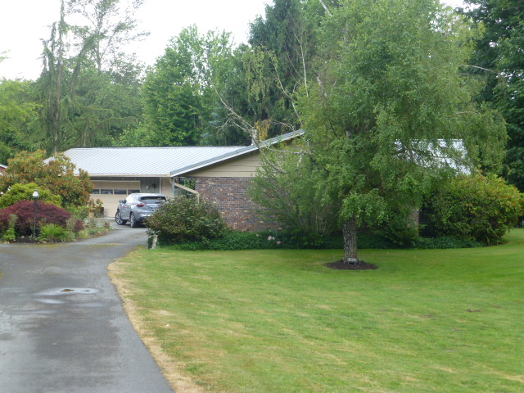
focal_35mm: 70
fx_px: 1060
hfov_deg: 27.8
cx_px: 262
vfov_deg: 21.0
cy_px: 196
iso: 160
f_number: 5
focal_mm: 12.5
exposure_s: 1/60
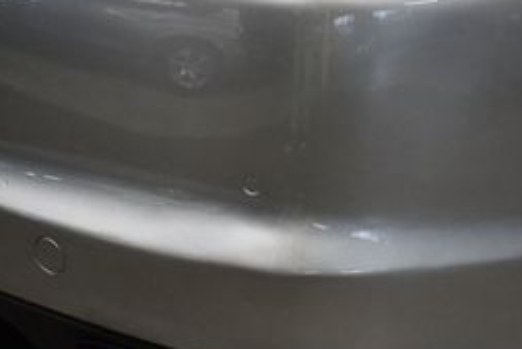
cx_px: 190
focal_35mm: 91
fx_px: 1320
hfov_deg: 22.3
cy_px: 87
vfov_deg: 15.0
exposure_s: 1/125
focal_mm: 18
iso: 1100
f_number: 3.5
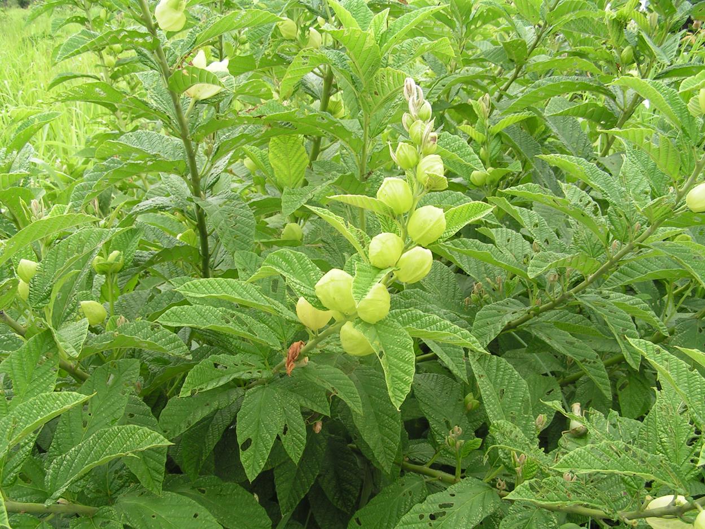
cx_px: 352
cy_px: 264
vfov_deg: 37.7
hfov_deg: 49.0
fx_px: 774
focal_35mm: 38
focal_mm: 6.3
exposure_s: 1/100
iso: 50
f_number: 4.5
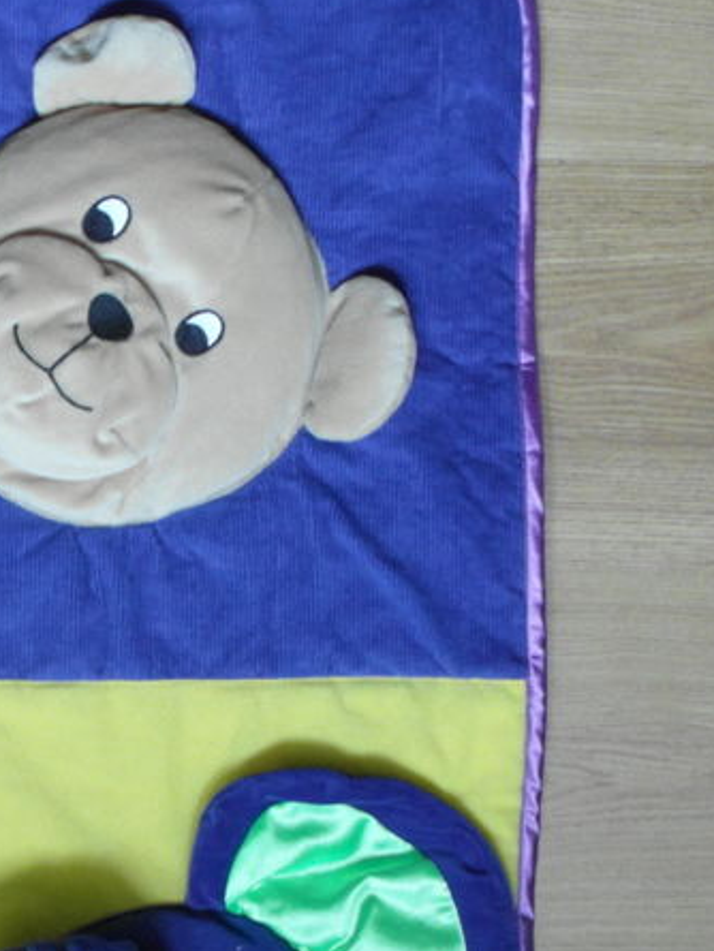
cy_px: 671
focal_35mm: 119
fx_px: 3271
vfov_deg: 16.5
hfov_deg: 12.1
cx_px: -244
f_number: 3.8
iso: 400
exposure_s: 1/6
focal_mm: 8.7
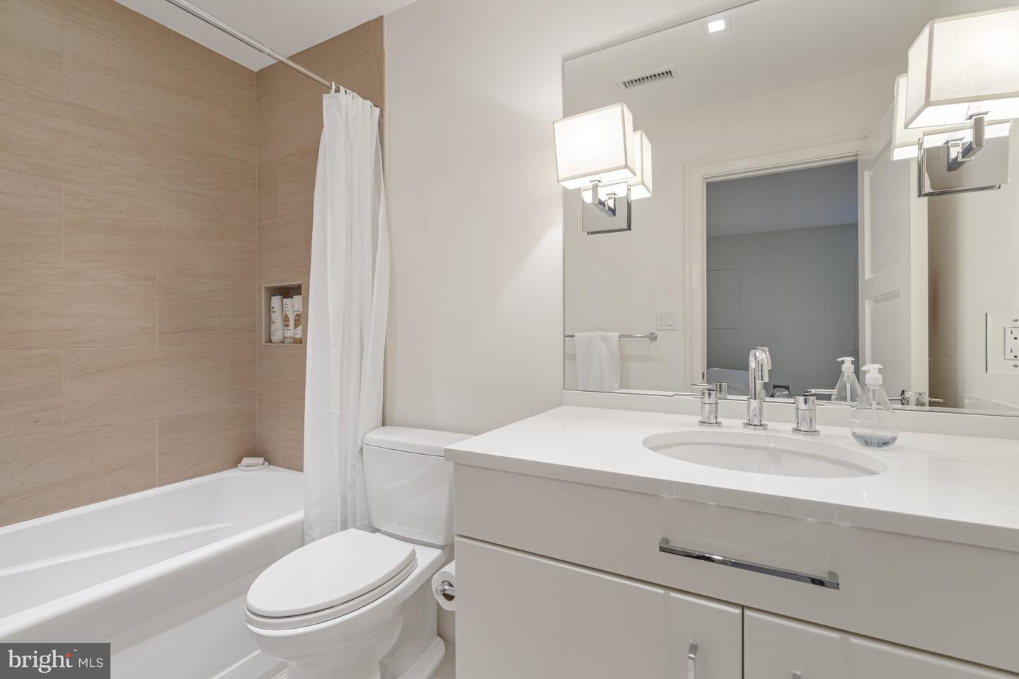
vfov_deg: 73.7
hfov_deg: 96.7
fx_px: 453
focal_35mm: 16
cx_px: 510
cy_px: 340
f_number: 8
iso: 500
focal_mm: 16
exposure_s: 1/1.25
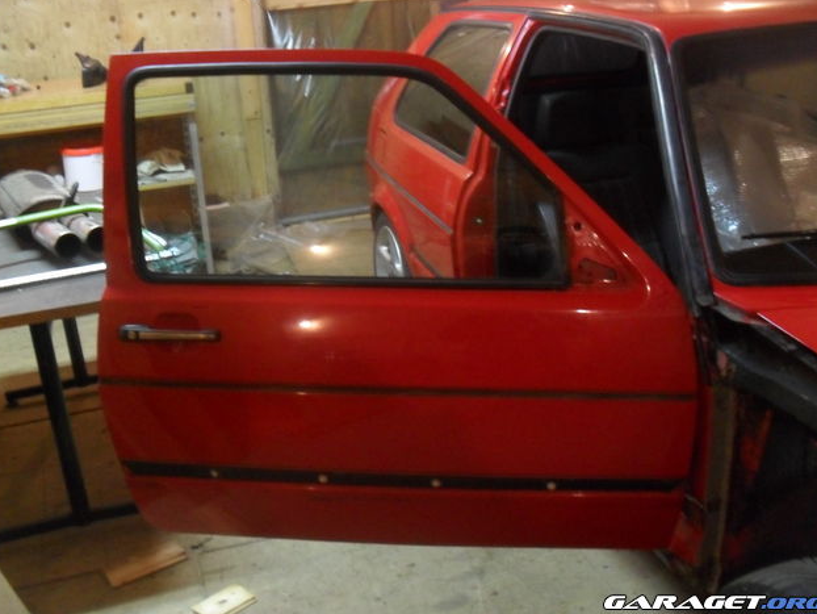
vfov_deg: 39.7
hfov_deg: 51.3
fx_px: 850
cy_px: 300
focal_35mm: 36
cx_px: 408
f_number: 3.2
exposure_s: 1/8
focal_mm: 6.3
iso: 400
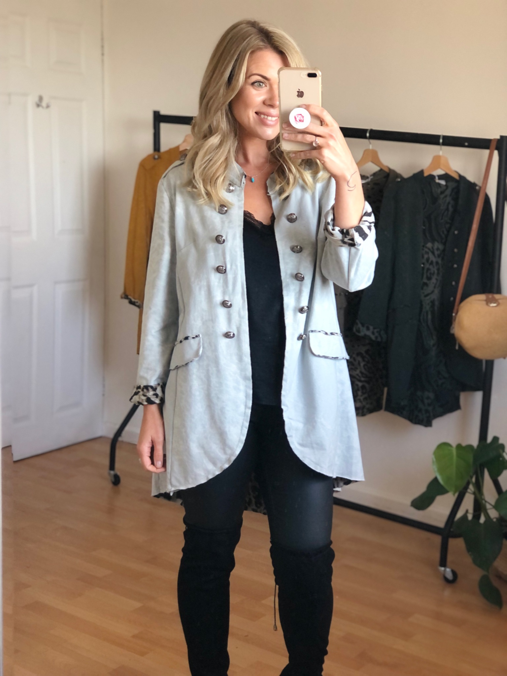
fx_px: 1113
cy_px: 338
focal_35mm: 57
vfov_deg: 33.8
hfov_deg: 25.7
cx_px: 254
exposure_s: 1/30
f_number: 2.8
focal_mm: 6.6
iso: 100
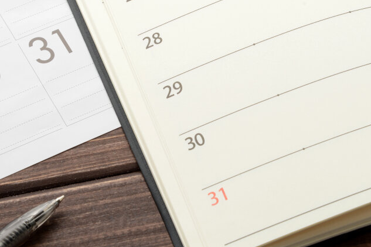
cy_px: 46
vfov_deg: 10.3
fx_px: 1371
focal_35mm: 133
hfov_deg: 15.4
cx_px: 173
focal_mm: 65
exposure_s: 1/60
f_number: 16
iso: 250
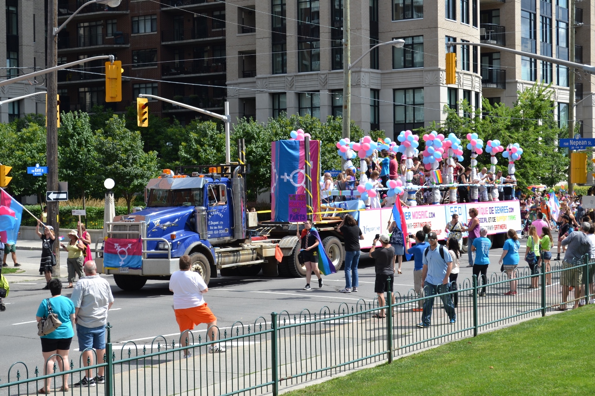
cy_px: 198
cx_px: 298
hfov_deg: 29.9
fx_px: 1115
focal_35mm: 68
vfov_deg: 20.2
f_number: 7.1
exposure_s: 1/200
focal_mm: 45
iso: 100
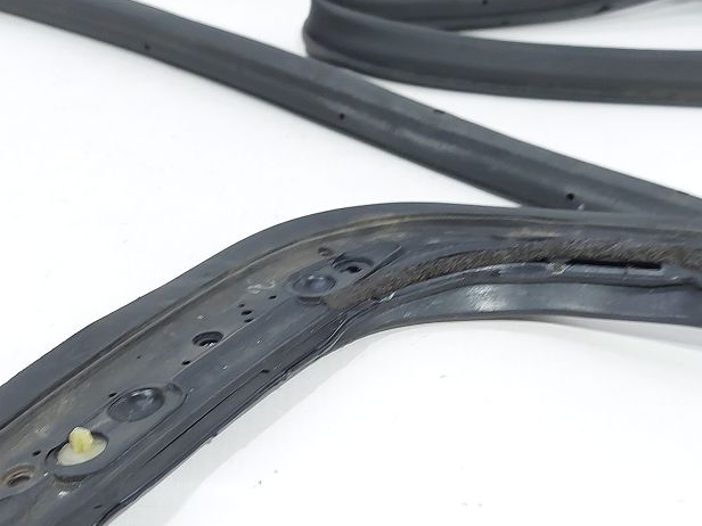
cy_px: 323
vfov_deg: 27.0
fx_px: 1095
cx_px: 353
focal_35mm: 54
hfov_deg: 35.5
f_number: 1.8
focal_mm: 5.23
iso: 100
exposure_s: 1/50
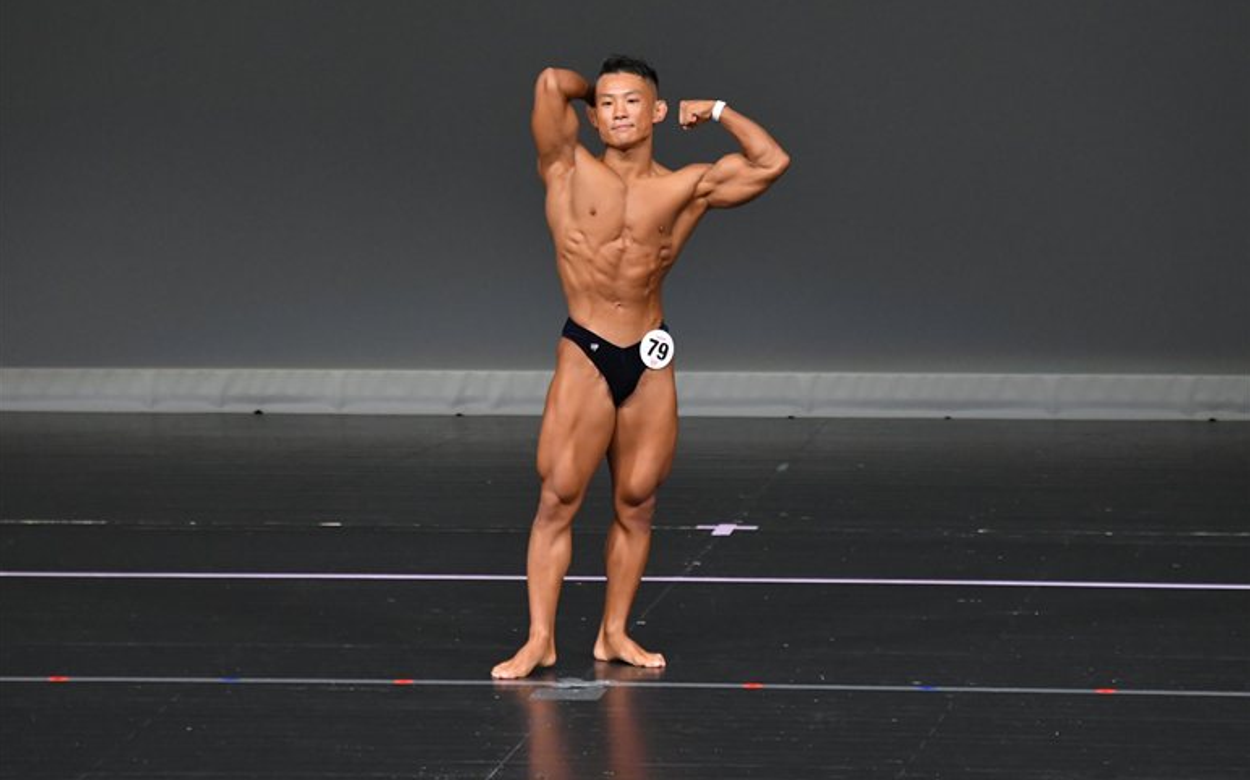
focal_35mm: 353
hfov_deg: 6.0
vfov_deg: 3.7
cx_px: 626
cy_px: 385
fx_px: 12022
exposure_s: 1/400
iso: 4000
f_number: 5.6
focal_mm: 230
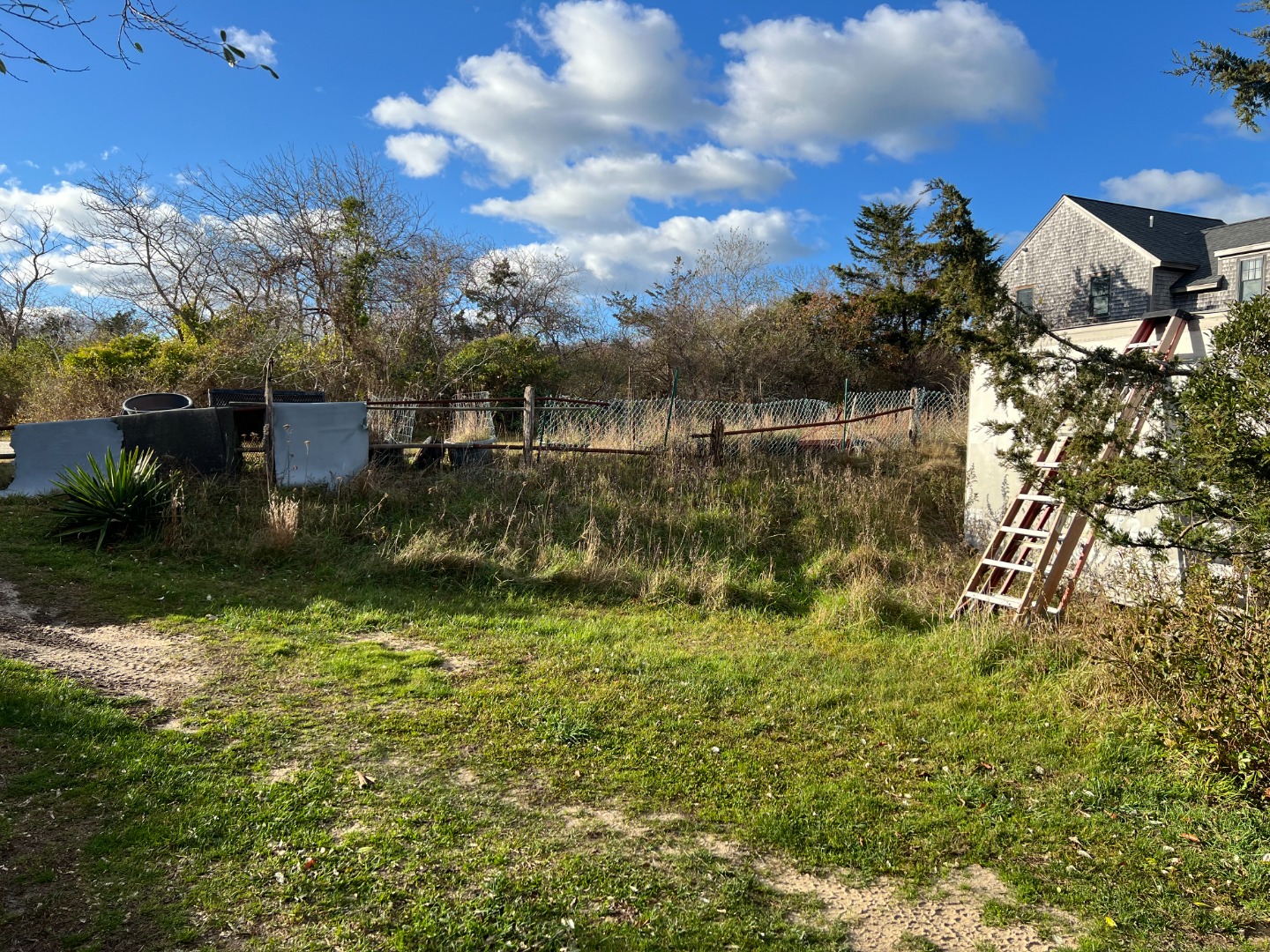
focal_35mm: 26
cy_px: 476
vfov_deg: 53.1
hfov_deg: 67.3
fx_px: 954
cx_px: 635
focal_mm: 5.7
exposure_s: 1/2404
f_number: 1.5
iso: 50
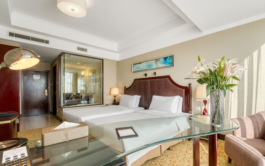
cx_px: 147
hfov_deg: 97.4
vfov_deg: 71.2
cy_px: 88
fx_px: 116
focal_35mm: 16
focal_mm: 12
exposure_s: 1/80
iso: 320
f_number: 11
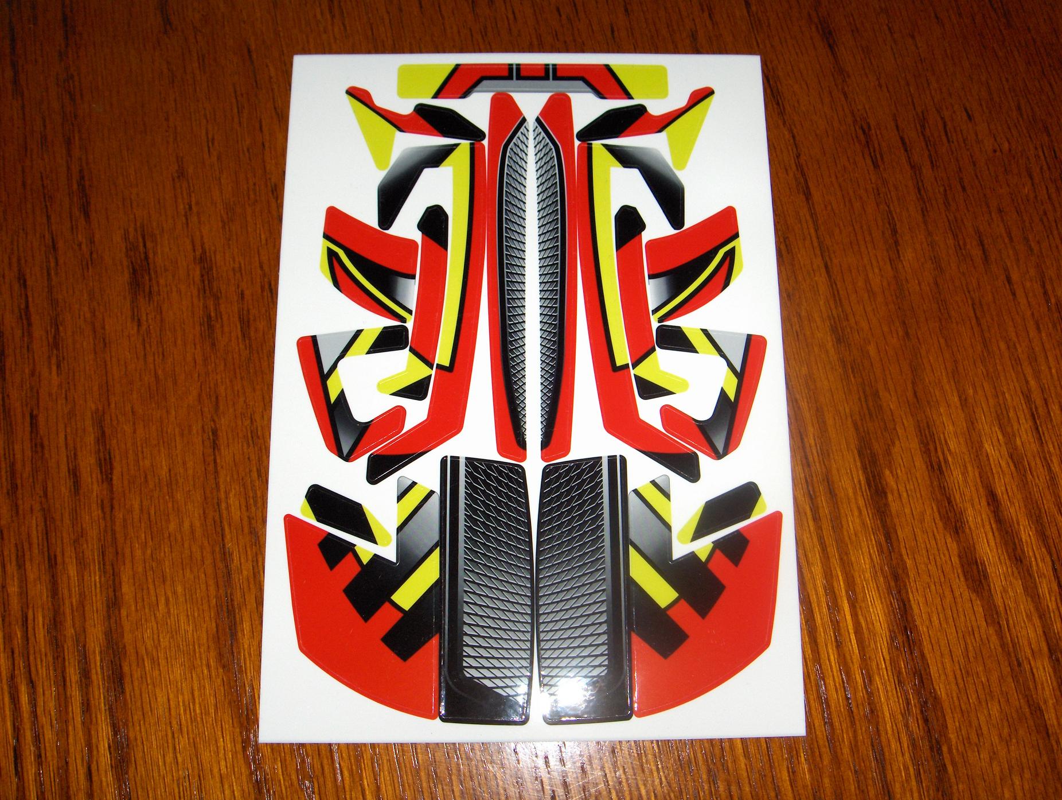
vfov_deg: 36.9
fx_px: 1198
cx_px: 531
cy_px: 400
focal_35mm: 39
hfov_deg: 47.8
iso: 100
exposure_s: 1/60
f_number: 4.8
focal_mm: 8
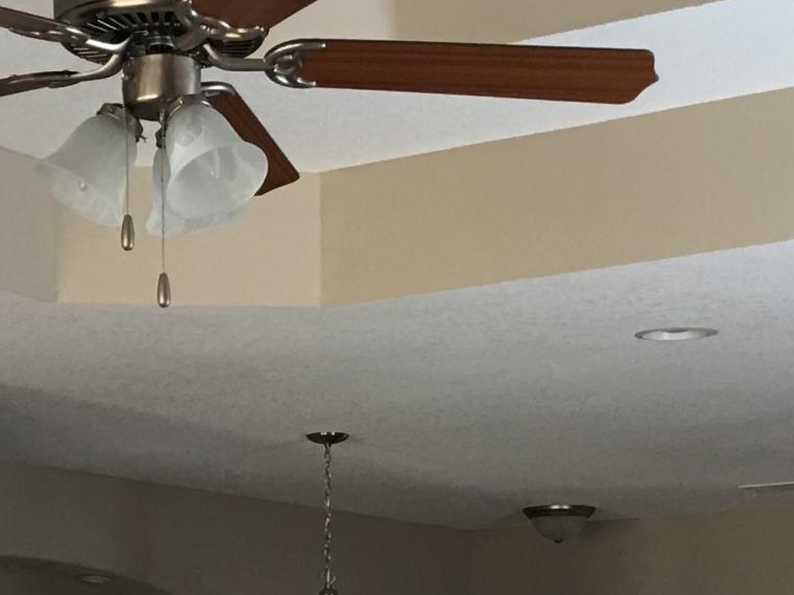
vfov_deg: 12.3
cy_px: 858
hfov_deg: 17.1
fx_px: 2637
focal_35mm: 115
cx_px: 272
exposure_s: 1/30
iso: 40
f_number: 2.2
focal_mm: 4.15
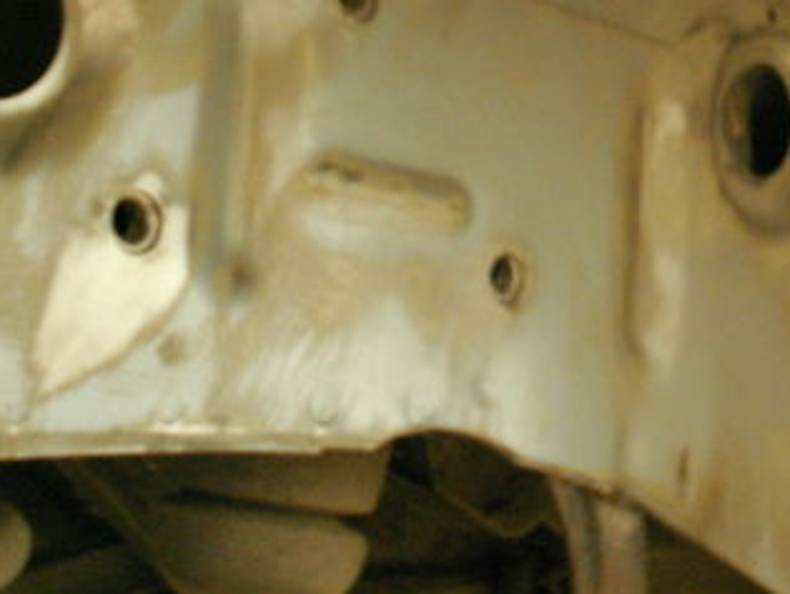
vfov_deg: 20.4
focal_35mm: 71
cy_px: 80
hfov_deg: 26.9
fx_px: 1622
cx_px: 619
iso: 160
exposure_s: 1
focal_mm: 5.86
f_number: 2.8
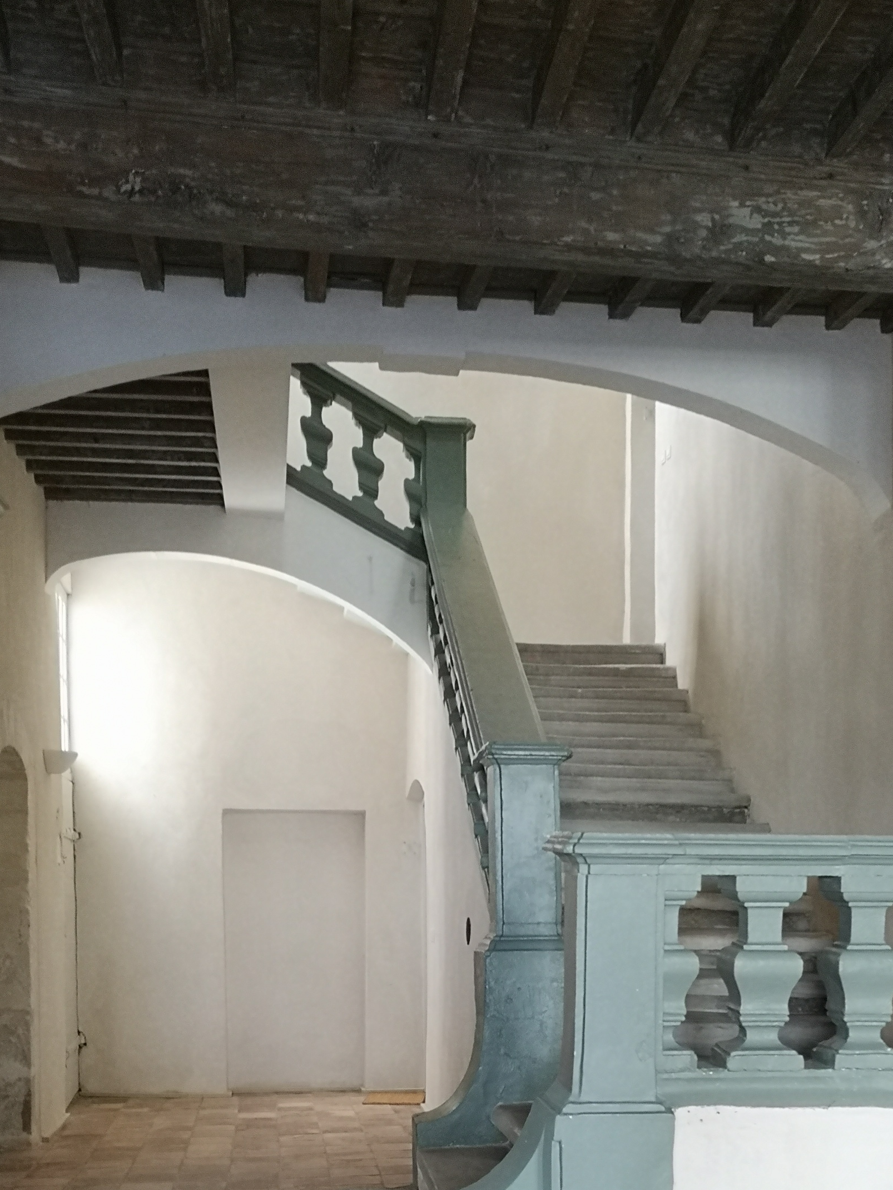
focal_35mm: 46
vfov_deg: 39.4
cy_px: 978
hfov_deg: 31.3
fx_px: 1582
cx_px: 580
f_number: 1.8
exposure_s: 1/33.3
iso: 200
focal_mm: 3.95
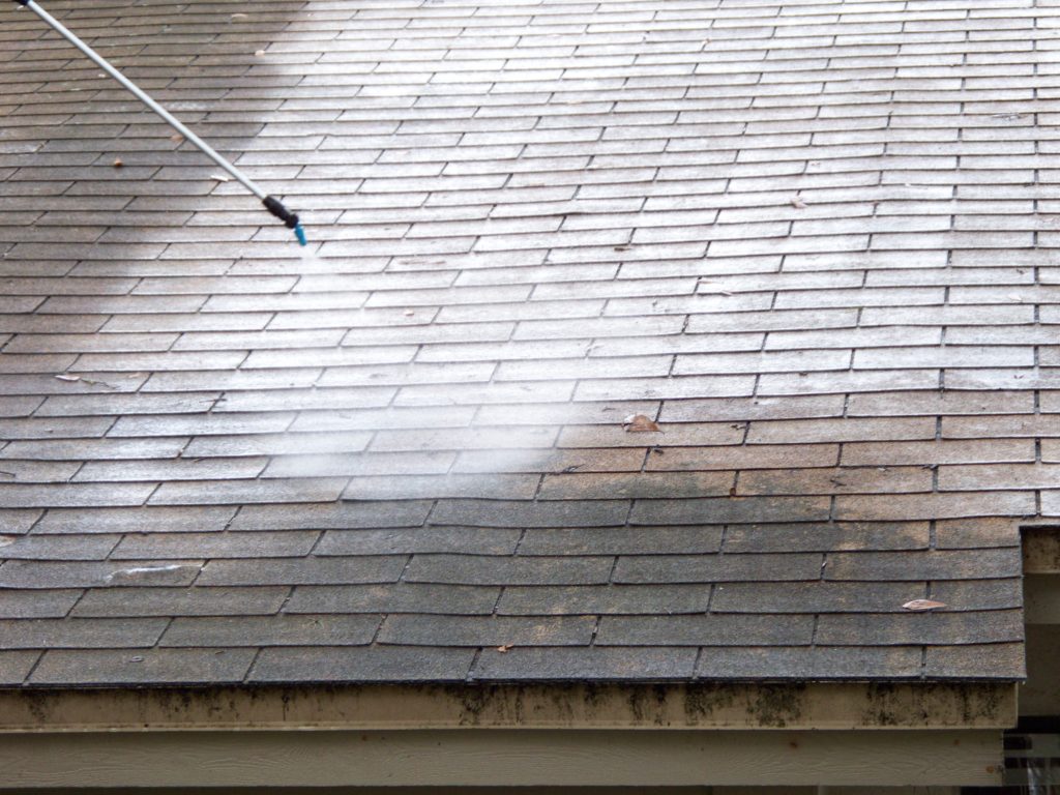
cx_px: 530
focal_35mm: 137
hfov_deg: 14.4
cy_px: 398
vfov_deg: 10.8
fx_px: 4195
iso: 160
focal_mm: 28.83
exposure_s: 1/125
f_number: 4.4
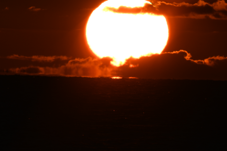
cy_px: 55
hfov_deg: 1.5
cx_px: 111
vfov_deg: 1.0
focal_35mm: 1359
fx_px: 8564
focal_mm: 500
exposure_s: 1/2500
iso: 100
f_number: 16
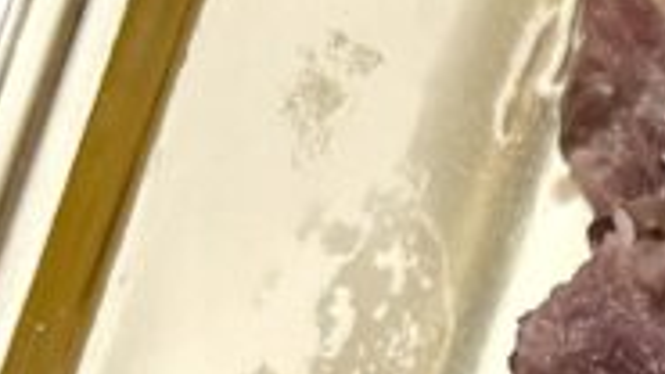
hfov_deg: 12.2
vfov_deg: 7.4
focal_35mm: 157
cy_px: 788
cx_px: 1298
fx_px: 2768
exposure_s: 1/60
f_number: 1.6
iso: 400
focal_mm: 5.1
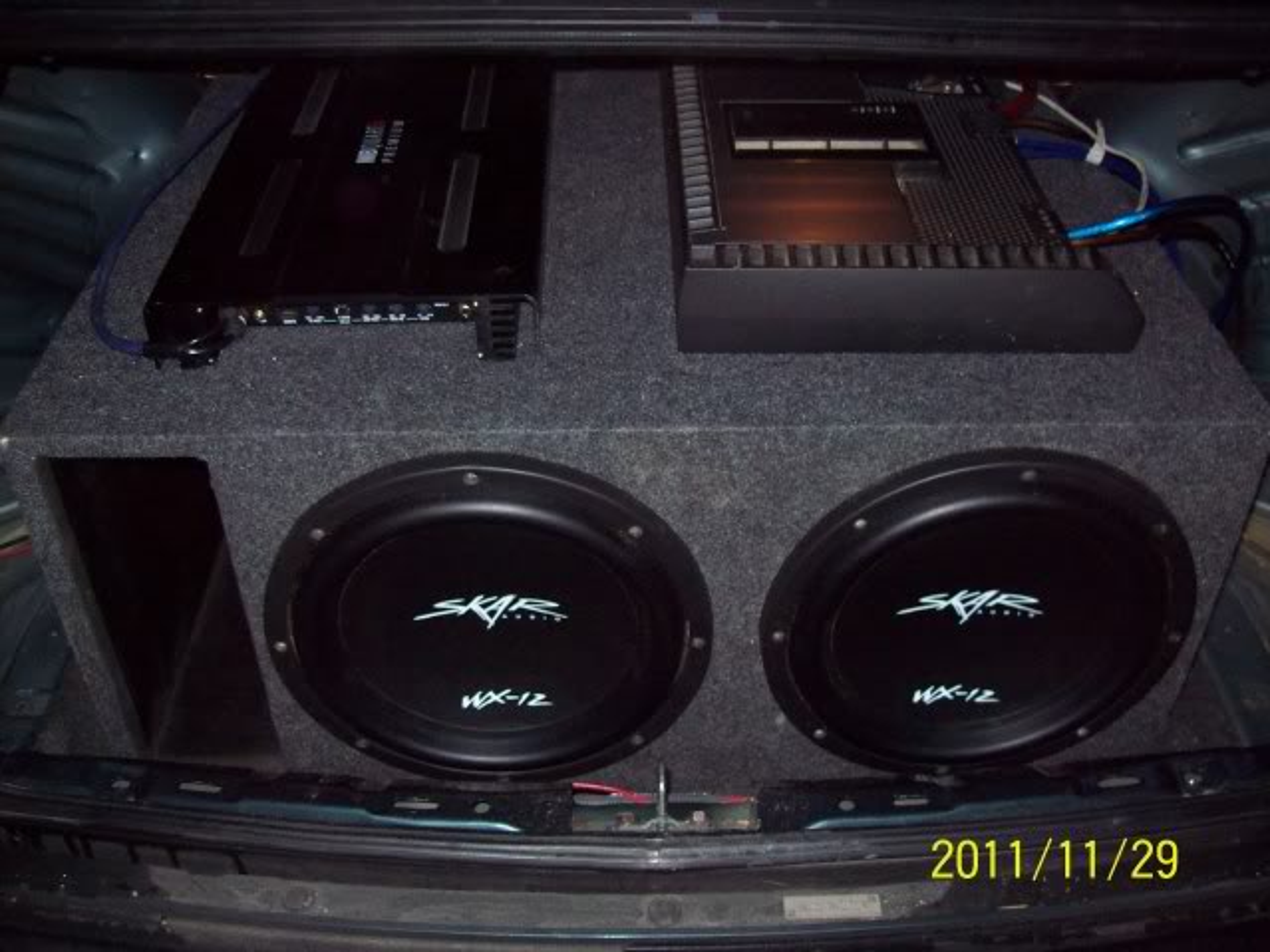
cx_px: 635
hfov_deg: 51.4
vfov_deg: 39.6
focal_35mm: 36
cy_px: 476
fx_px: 1321
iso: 200
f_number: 2.7
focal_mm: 6
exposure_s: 1/64
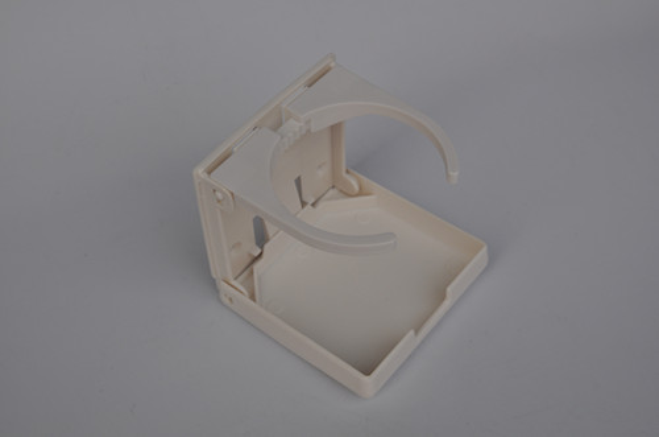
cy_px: 218
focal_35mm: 57
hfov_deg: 35.1
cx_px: 330
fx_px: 1041
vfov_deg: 23.7
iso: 200
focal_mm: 38
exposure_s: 1/320
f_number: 9
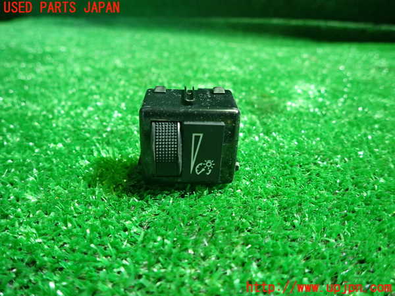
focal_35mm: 25
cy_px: 148
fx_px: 285
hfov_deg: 69.4
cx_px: 198
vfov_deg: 54.9
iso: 400
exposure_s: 1/30
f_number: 2
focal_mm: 4.5
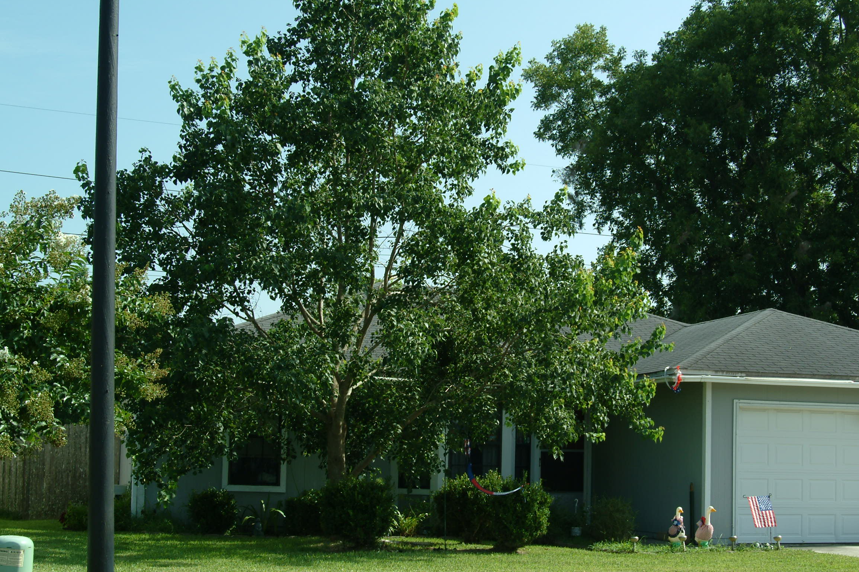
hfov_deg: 36.1
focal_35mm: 55
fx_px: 1312
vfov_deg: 24.6
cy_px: 343
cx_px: 533
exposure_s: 1/250
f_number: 8
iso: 200
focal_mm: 28
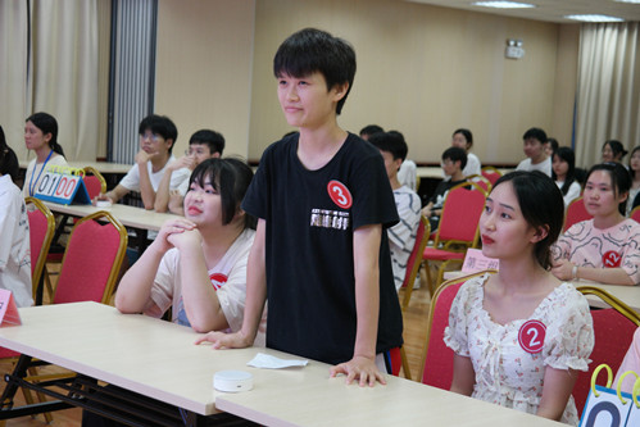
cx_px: 320
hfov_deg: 31.4
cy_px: 214
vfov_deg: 21.3
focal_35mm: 64
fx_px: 1138
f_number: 5
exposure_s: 1/80
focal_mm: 42
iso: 1600
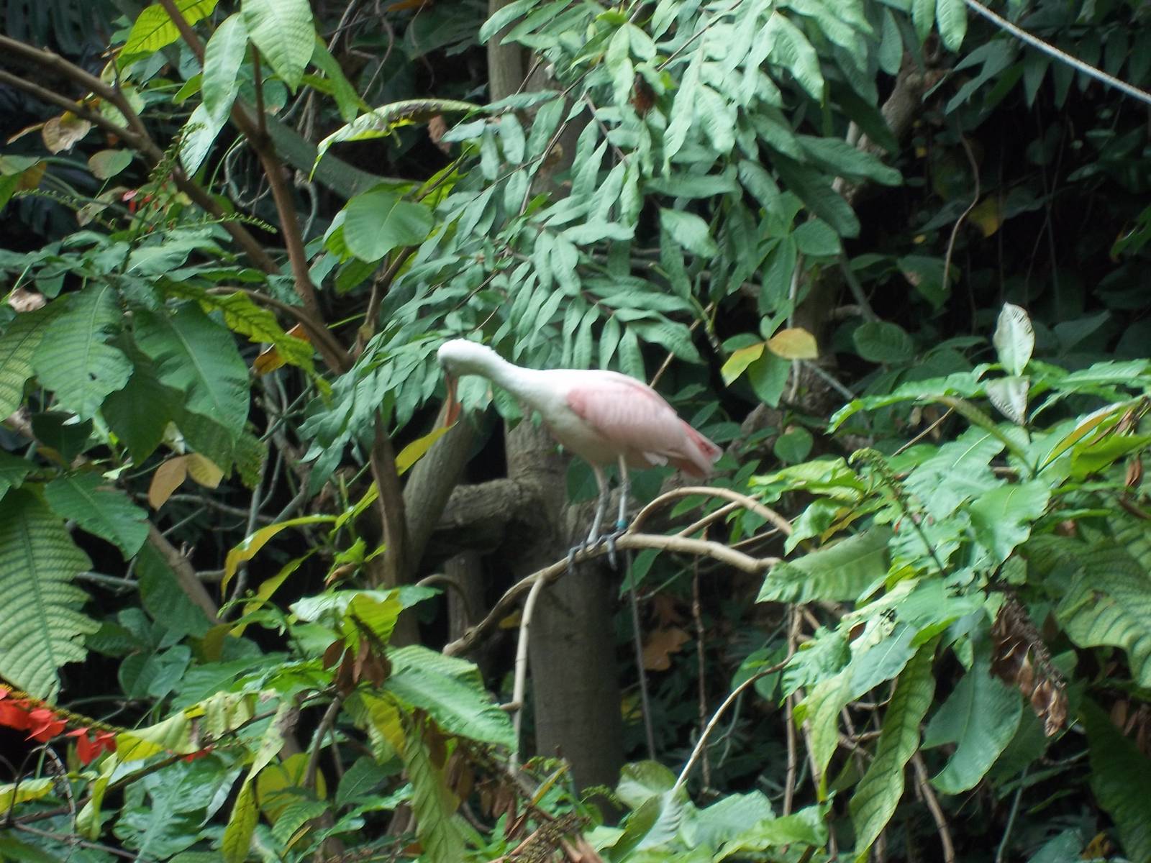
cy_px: 432
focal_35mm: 108
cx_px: 576
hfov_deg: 18.2
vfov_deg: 13.7
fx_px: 3591
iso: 99
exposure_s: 1/60
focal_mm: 19.5
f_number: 5.6
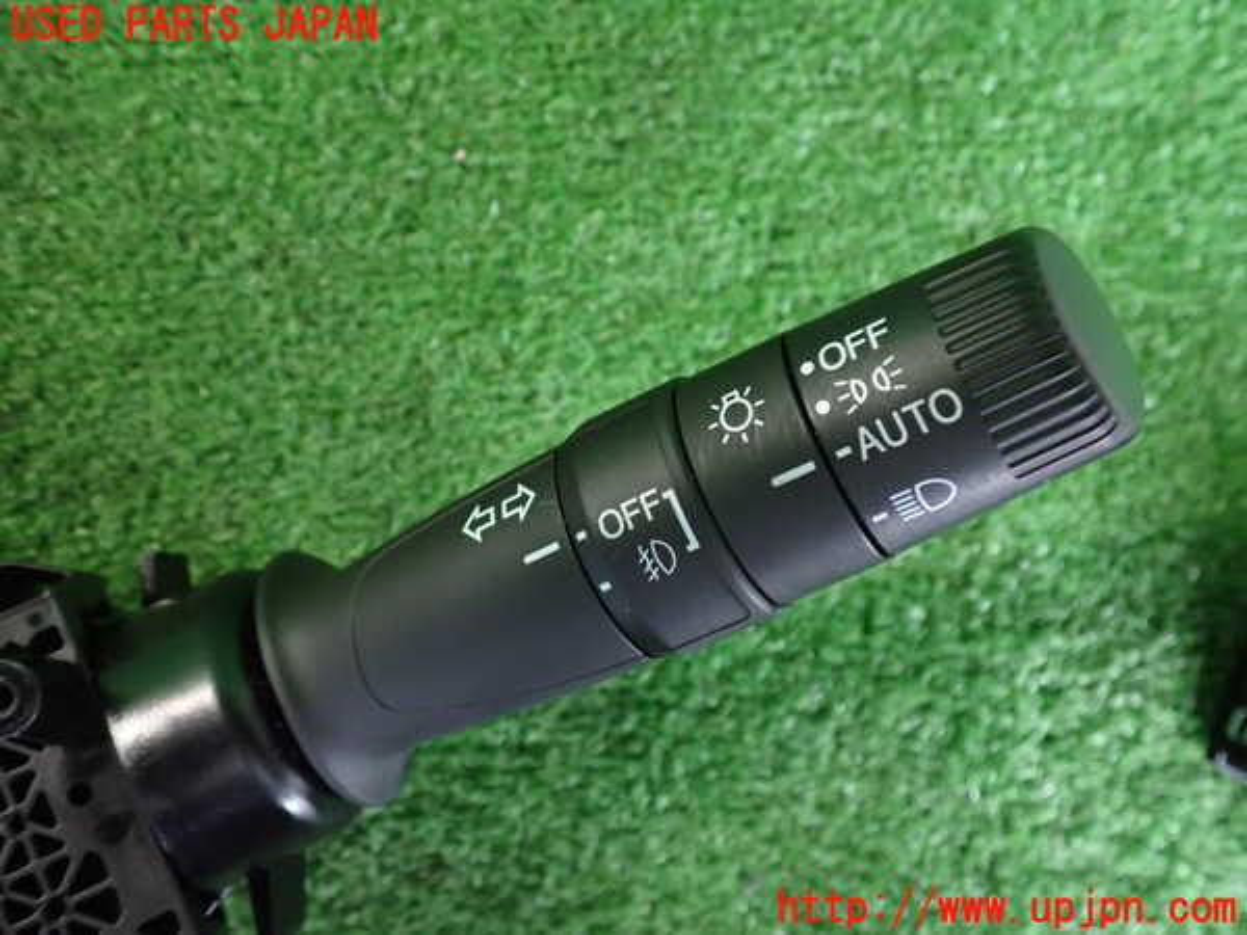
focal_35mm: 30
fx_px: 1081
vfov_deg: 46.8
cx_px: 624
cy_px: 468
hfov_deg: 60.0
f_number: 2.3
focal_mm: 5.4
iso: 640
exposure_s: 1/30
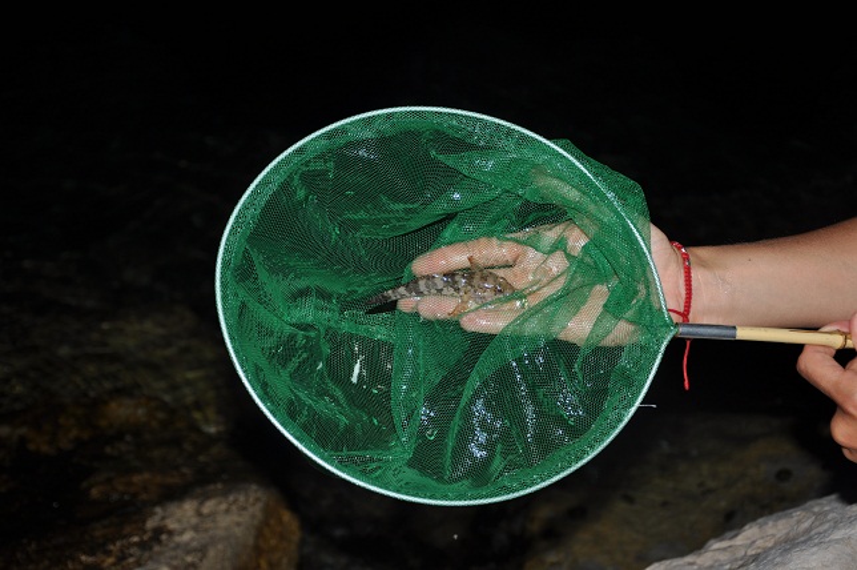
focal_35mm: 68
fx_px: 1605
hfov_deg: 29.9
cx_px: 428
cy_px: 285
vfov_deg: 20.1
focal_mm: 45
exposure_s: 1/60
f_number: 4.8
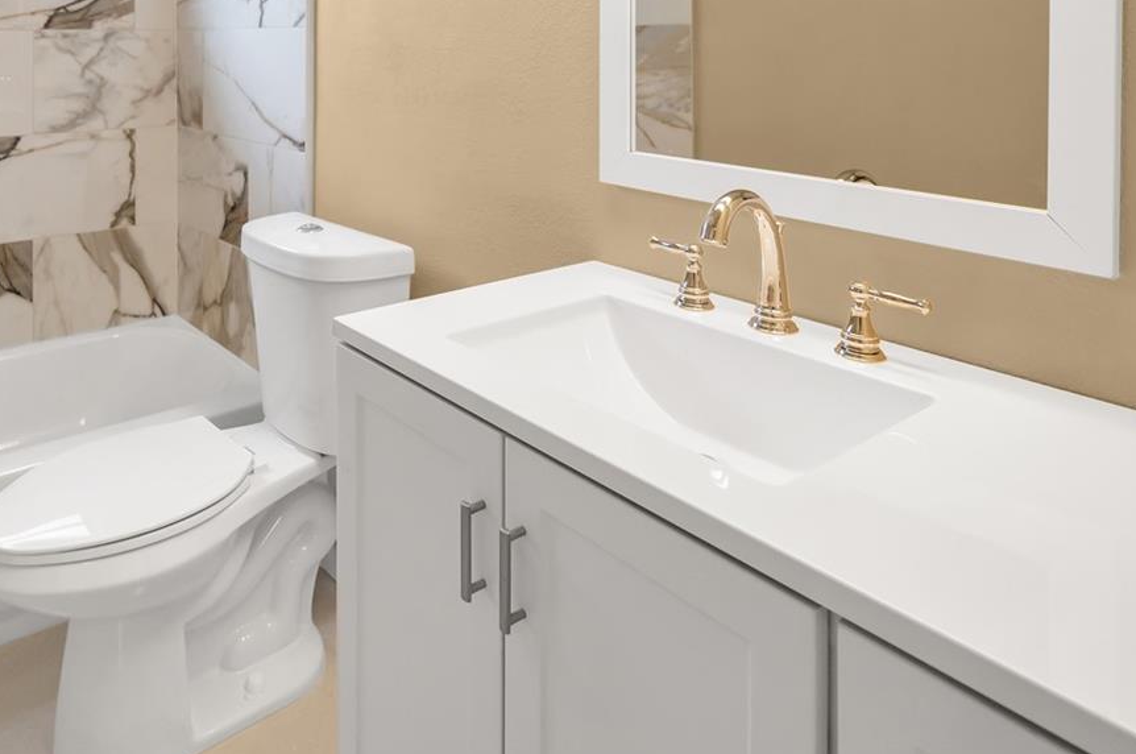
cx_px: 372
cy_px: 80
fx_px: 819
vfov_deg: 45.0
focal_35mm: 26
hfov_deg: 67.4
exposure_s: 1/80
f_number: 5
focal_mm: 14
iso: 400
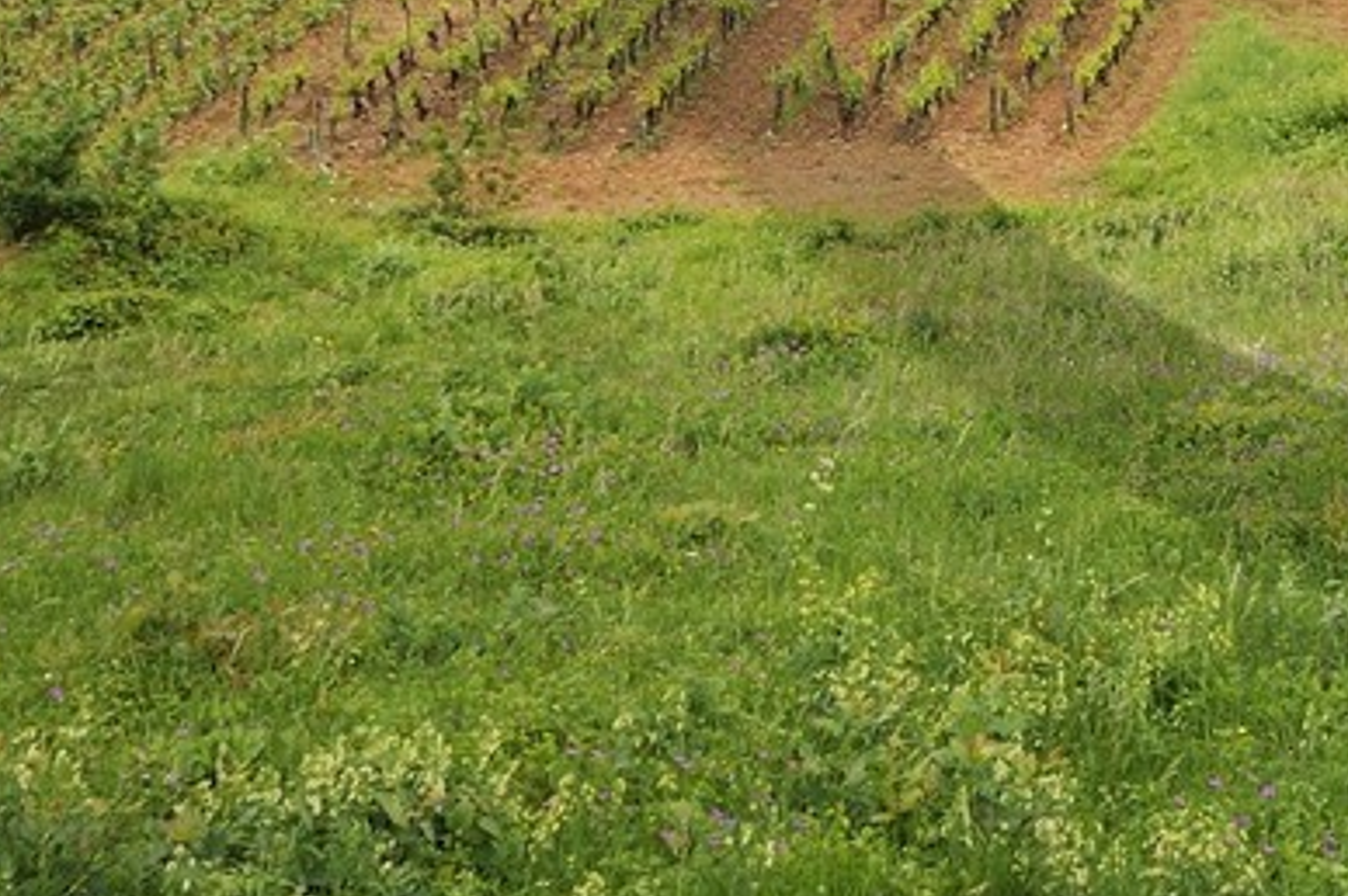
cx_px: 1786
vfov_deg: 12.4
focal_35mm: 99
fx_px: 3704
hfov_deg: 19.0
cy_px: -799
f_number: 5.6
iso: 200
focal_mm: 24
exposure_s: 1/160
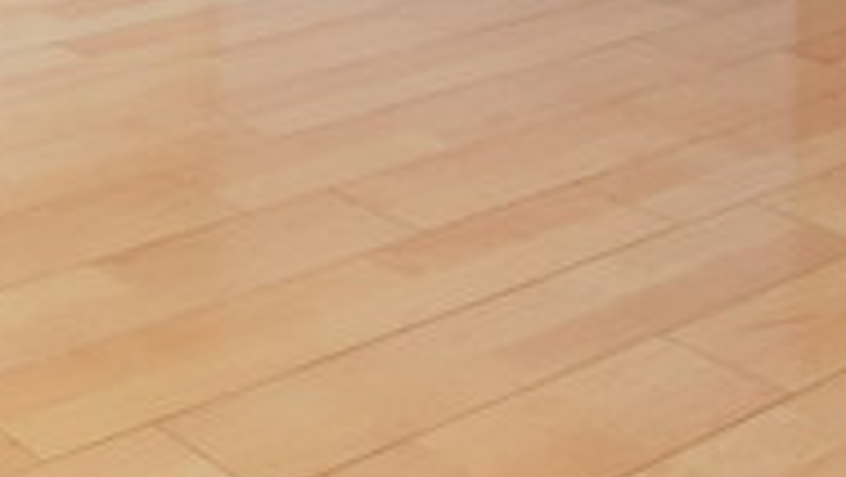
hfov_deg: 22.5
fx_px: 1975
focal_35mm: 88
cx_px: -140
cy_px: -562
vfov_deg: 11.9
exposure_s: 1/125
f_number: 2.7
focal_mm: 4.06
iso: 125
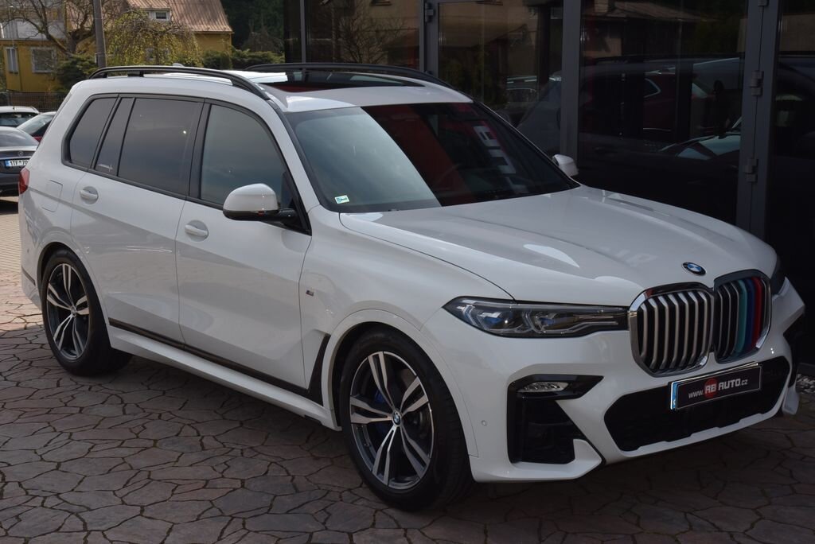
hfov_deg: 34.5
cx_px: 408
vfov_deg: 23.4
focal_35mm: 58
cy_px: 272
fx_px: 1314
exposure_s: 1/200
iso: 500
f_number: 20
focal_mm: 58
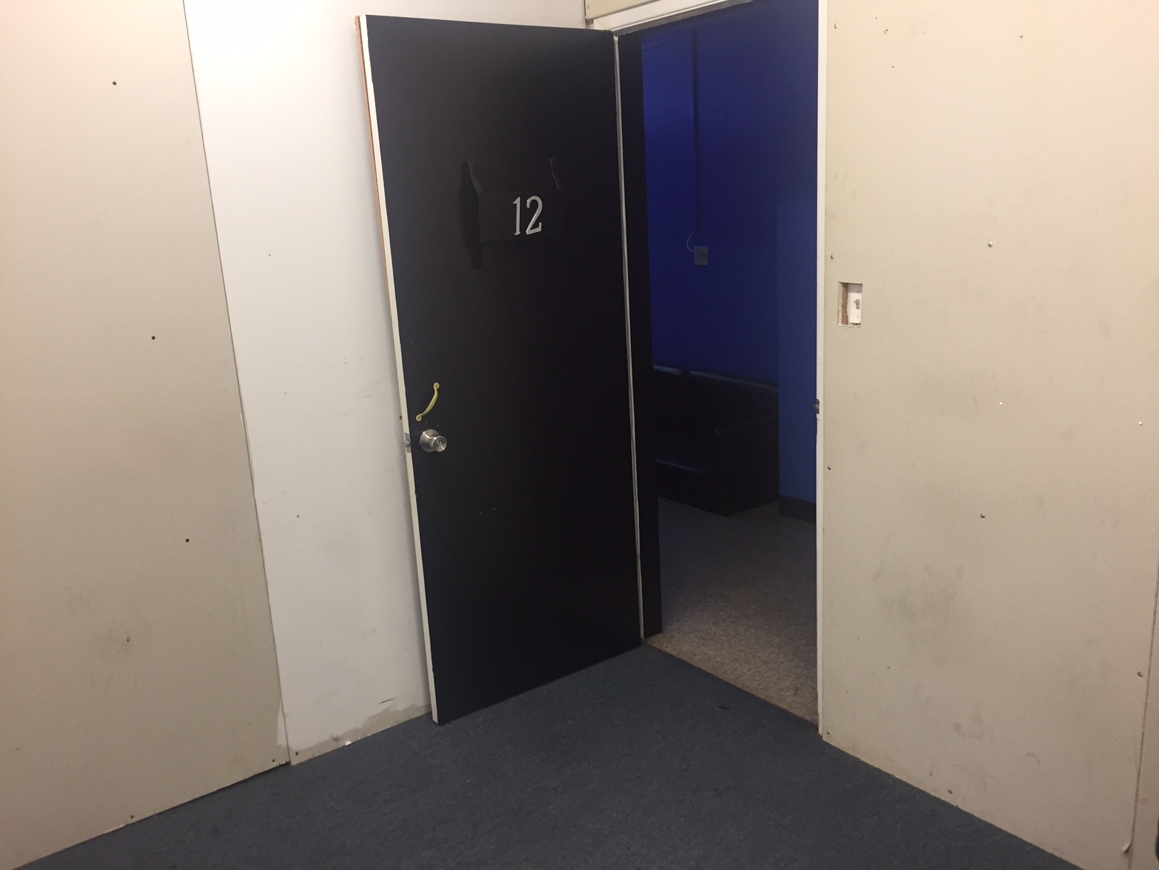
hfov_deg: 61.7
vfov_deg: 48.2
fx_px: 971
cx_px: 580
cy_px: 435
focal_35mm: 29
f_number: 2.2
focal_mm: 4.15
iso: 100
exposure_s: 1/30
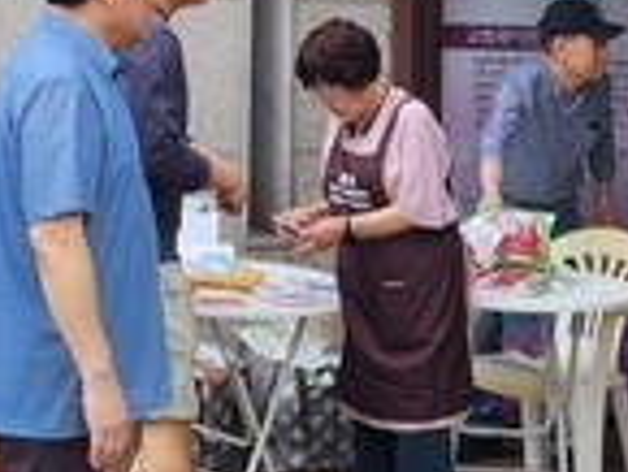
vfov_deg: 14.9
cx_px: 139
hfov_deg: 20.4
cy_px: -130
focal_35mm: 95
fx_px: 1725
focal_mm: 6.4
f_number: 1.8
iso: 12
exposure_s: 1/307
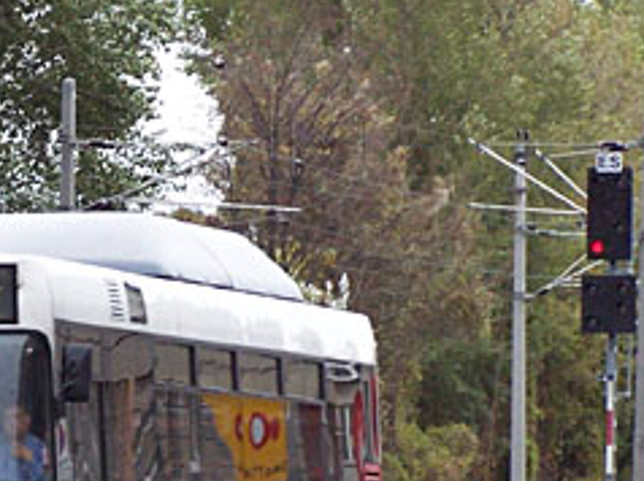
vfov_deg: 4.2
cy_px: 405
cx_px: -65
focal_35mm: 351
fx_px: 6523
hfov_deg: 5.6
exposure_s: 1/250
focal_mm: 23.1
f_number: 3.2
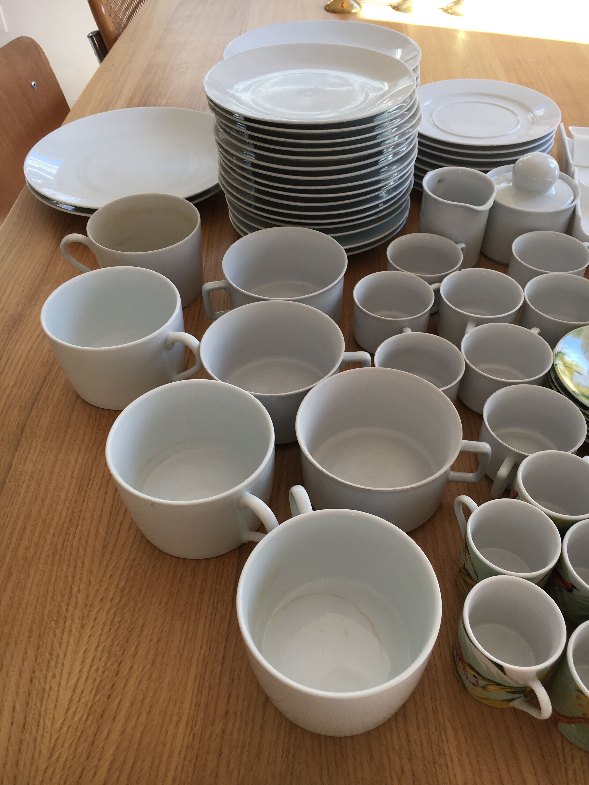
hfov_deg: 48.2
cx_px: 294
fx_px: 658
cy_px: 392
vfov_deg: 61.7
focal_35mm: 29
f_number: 2.2
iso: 25
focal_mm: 4.15
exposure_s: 1/100
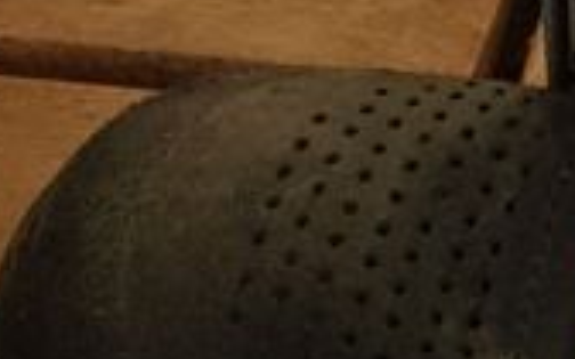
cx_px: 1509
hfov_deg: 7.3
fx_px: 4121
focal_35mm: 263
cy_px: -1207
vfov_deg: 4.5
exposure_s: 1/492
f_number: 1.7
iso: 40
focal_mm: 4.2
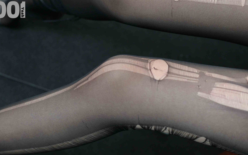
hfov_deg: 40.1
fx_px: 338
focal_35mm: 50
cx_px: 147
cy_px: 109
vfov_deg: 25.6
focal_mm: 35
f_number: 4
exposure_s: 1/160
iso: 1600
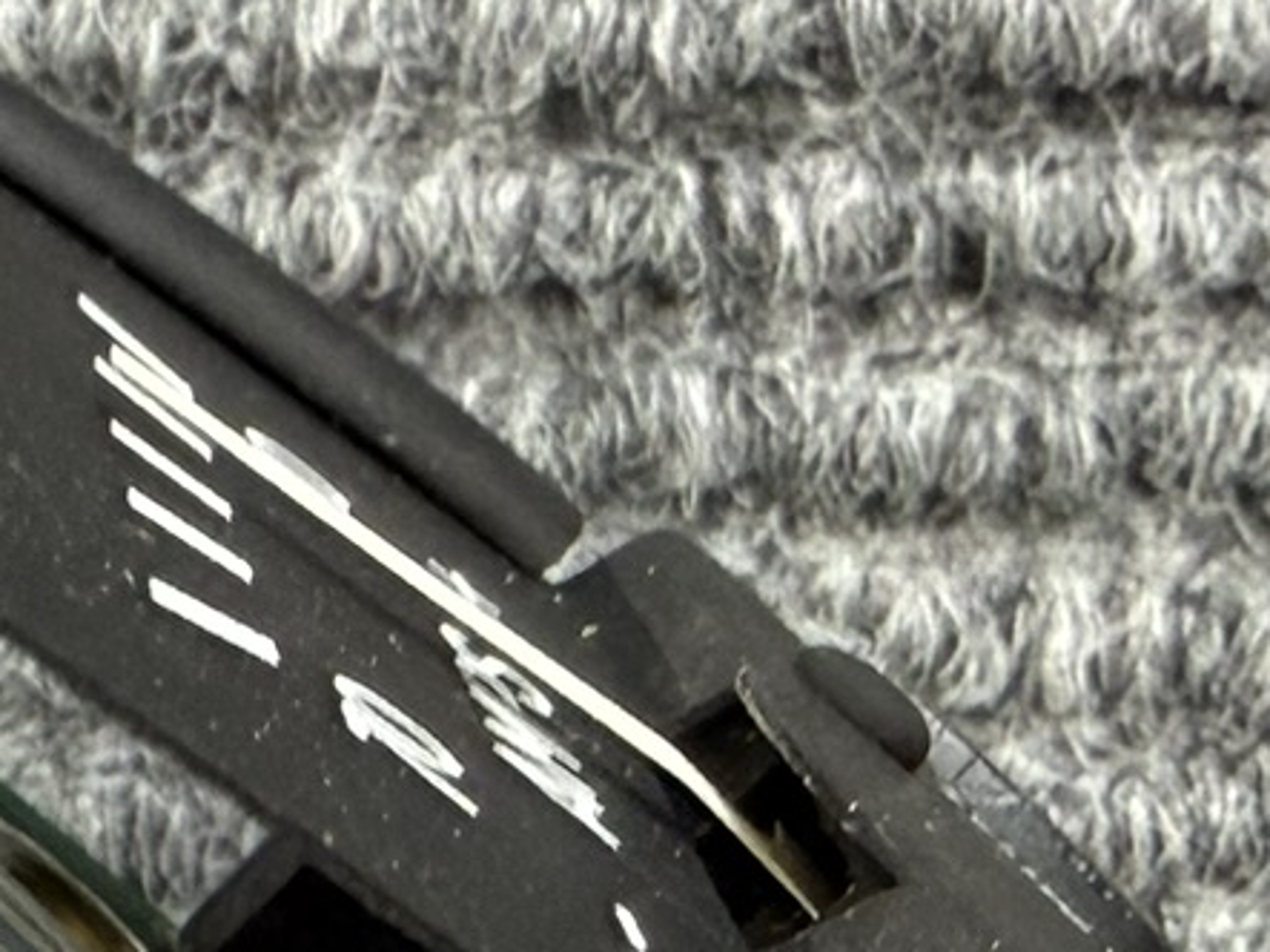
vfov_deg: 13.2
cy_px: 906
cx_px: 264
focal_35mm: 111
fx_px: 4071
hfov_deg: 17.6
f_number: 2.2
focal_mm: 2.22
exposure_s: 1/60
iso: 500
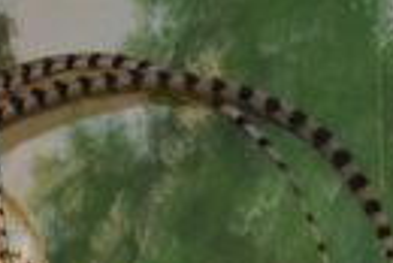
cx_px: -505
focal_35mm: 266
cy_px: 768
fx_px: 2907
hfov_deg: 7.3
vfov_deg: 4.9
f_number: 5.6
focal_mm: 30
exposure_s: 1/60
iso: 900
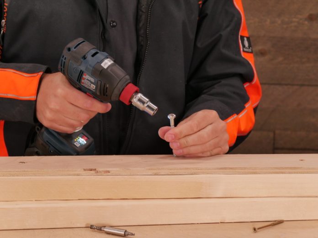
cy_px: 119
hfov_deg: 16.1
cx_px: 159
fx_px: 1121
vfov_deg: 12.1
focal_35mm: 122
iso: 1250
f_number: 5.2
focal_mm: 61
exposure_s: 1/160
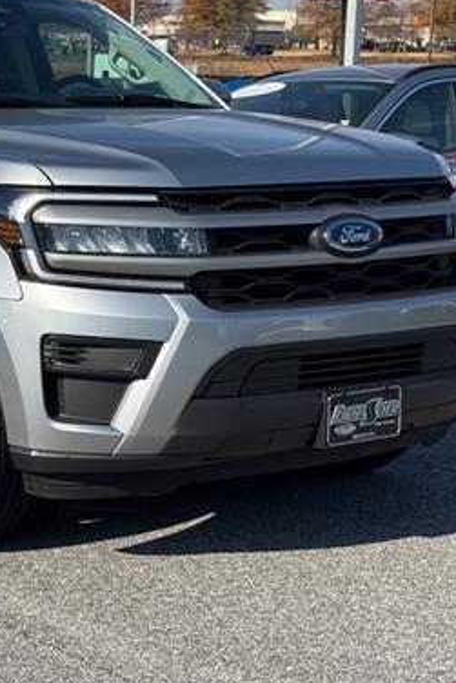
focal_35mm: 85
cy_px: 271
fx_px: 1613
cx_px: 7
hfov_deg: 15.8
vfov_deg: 23.9
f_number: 1.78
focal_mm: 6.76
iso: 64
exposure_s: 1/4608
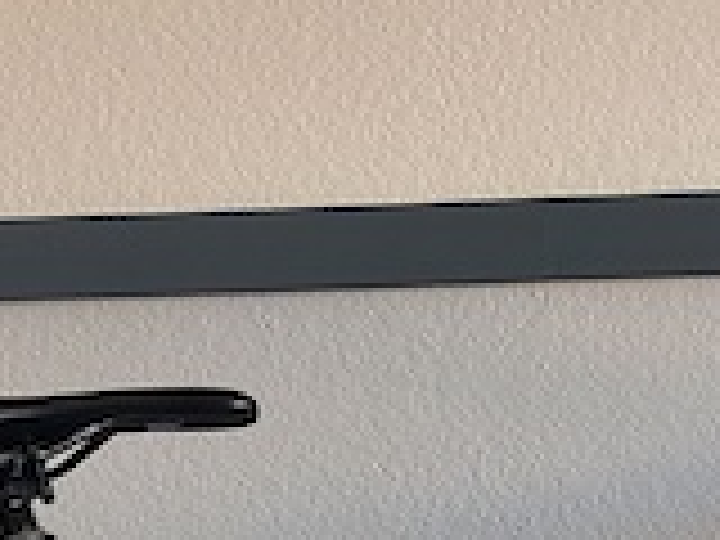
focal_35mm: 130
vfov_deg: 9.9
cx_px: 648
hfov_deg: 15.0
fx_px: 2704
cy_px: 1314
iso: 50
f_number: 1.8
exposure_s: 1/120
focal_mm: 5.4
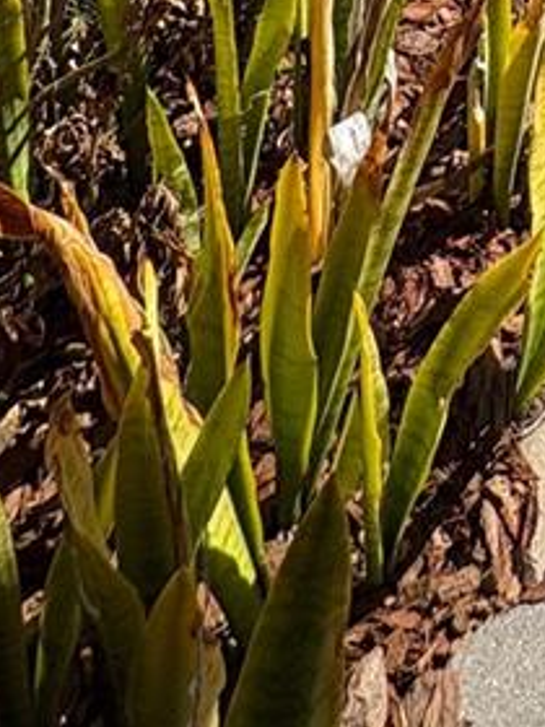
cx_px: 773
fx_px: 1260
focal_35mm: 60
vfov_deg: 18.2
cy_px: -787
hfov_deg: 21.3
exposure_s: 1/1789
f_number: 2.2
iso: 64
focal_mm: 2.22
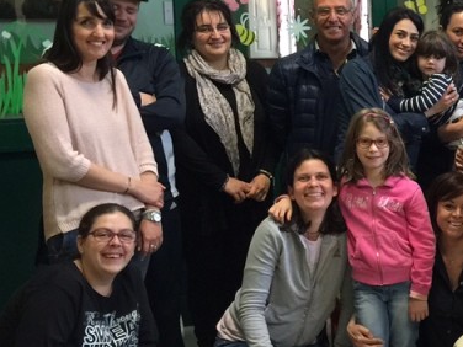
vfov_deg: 18.7
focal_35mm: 79
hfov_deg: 22.8
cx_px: 550
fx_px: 1057
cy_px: 153
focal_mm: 4.15
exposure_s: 1/10
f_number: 2.2
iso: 100
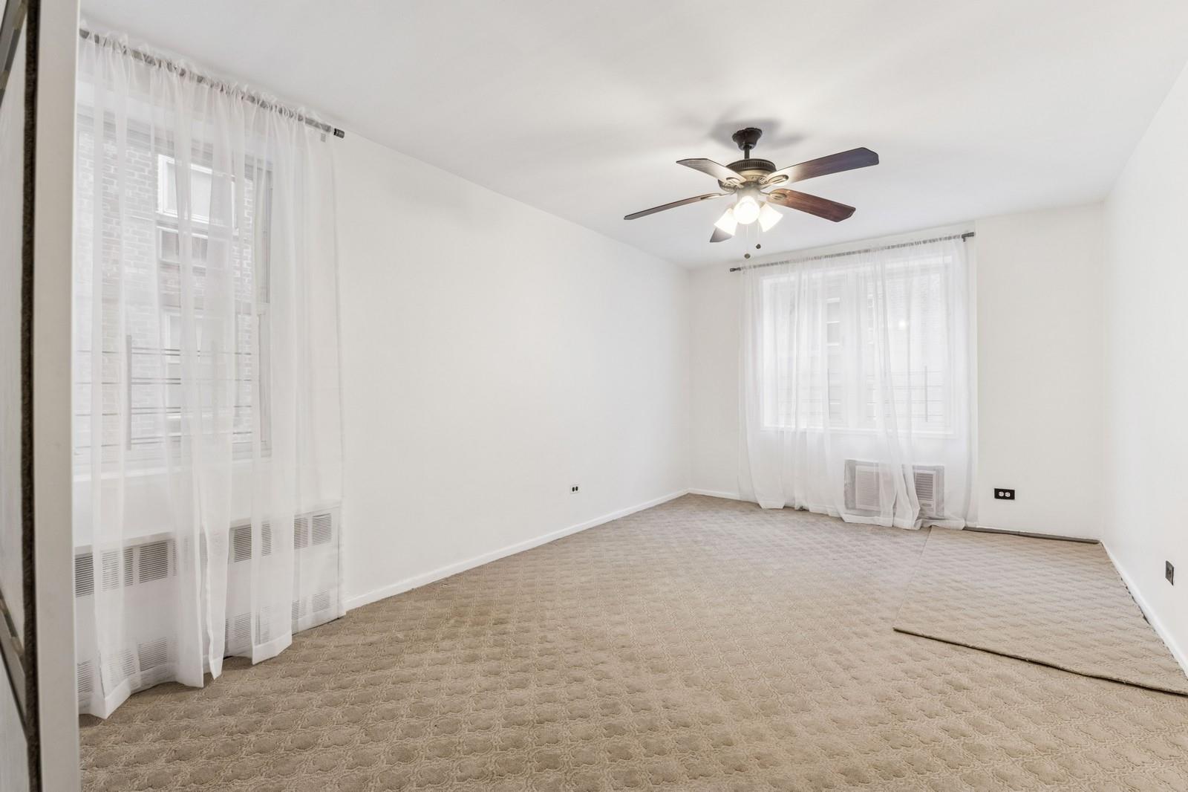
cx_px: 594
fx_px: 495
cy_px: 396
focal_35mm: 15
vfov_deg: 77.3
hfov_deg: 100.4
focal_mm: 15
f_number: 14
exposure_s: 1/10
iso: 640
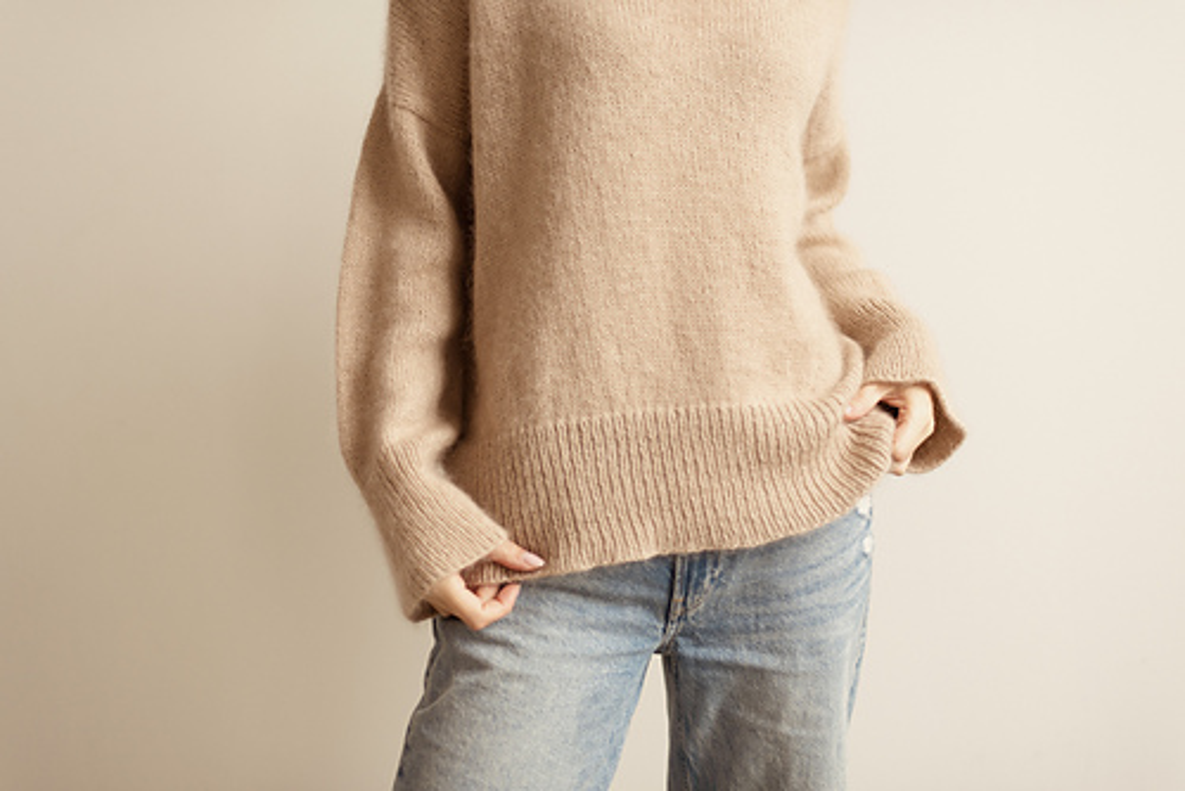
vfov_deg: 27.0
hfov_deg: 39.6
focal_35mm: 50
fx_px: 1647
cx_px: 592
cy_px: 396
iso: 250
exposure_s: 1/160
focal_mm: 50
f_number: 1.4
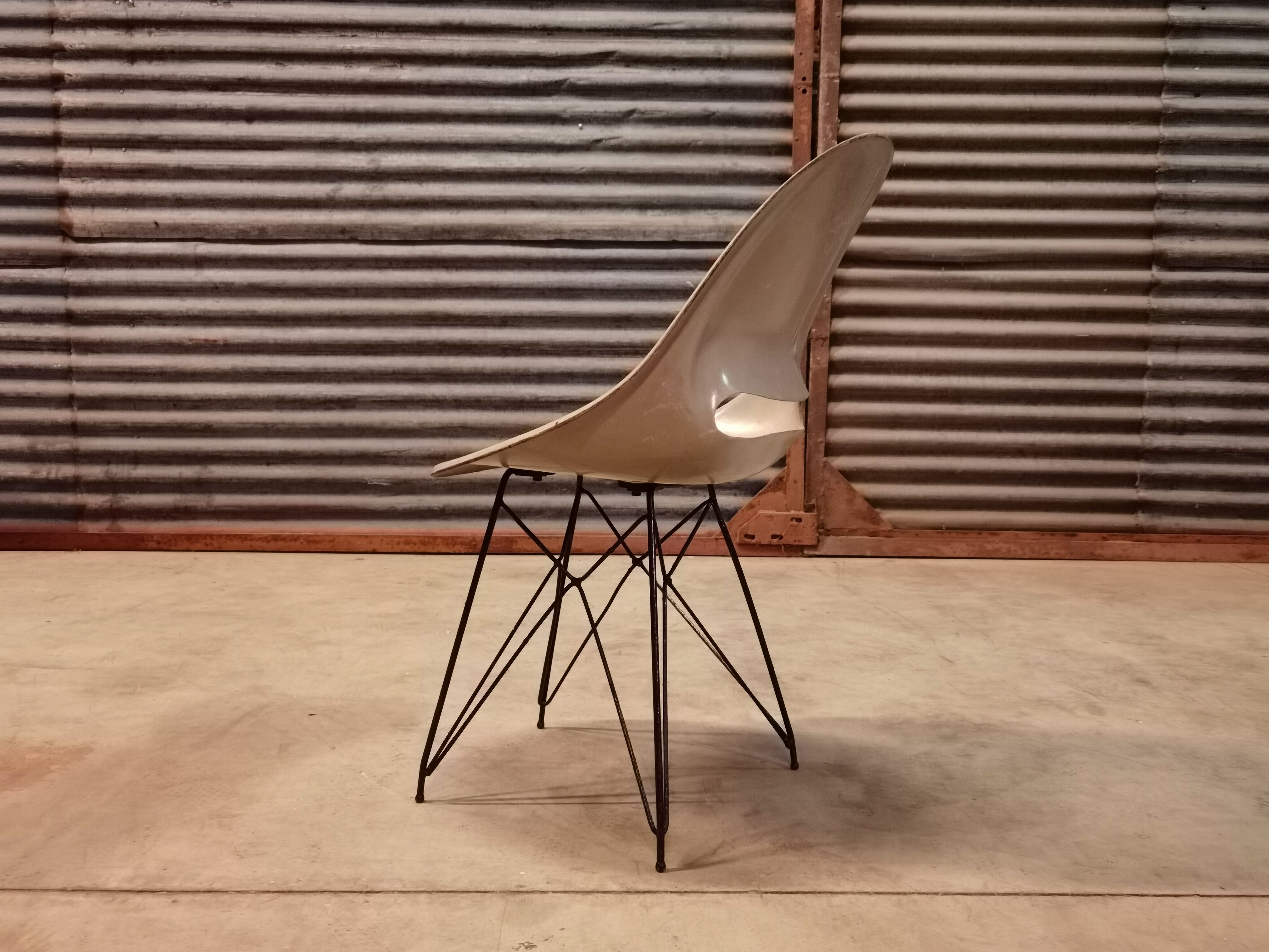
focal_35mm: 29
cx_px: 634
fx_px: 1063
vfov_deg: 48.2
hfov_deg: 61.7
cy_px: 476
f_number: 1.9
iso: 640
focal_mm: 6.71
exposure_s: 1/25
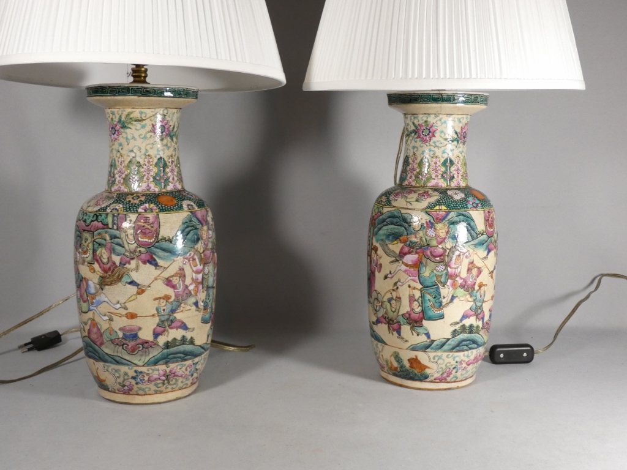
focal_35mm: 43
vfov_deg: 33.6
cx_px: 314
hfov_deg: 43.9
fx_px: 779
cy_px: 235
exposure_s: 1/125
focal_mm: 7.8
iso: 320
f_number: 3.7
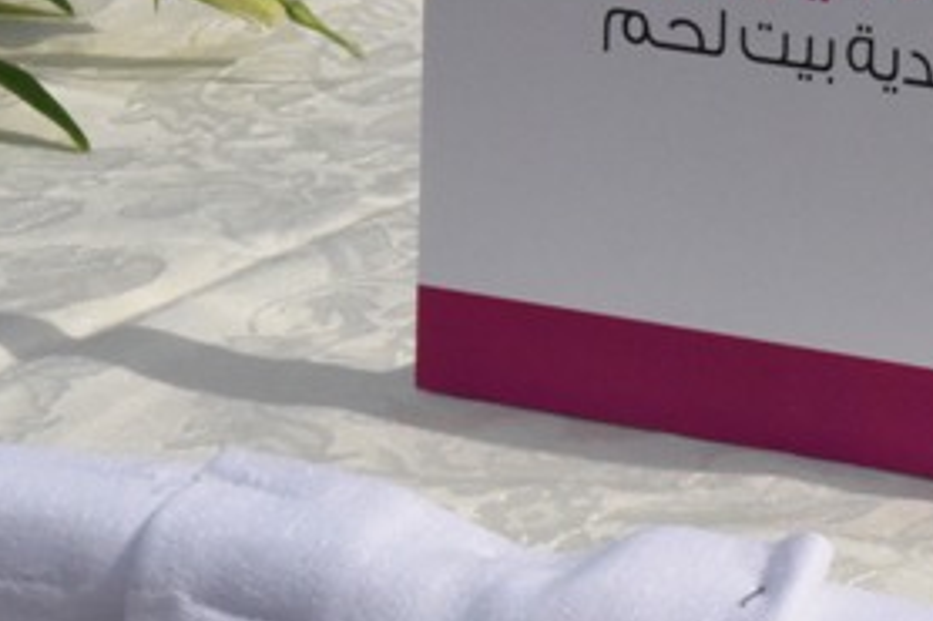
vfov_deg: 3.9
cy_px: 76
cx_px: 876
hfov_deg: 5.9
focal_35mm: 350
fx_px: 9065
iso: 5000
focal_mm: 95
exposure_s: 1/4000
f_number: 22
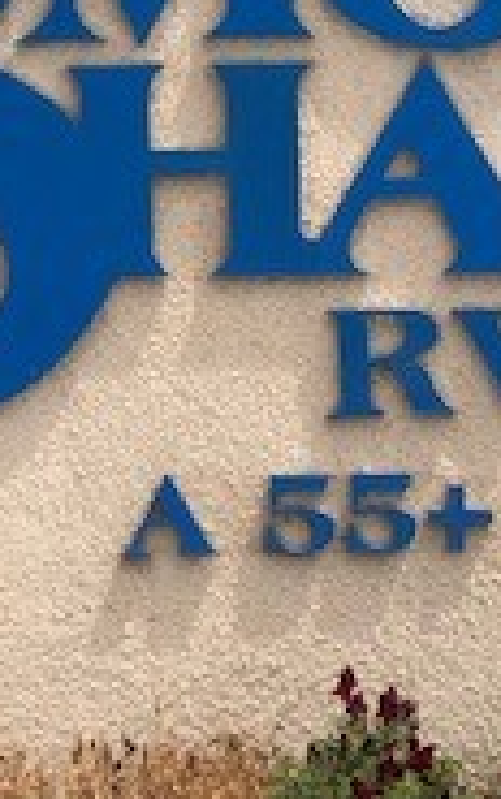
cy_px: 147
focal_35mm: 209
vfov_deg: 10.0
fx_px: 4555
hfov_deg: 6.3
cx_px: 605
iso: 20
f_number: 2.8
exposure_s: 1/1000
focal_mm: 6.6
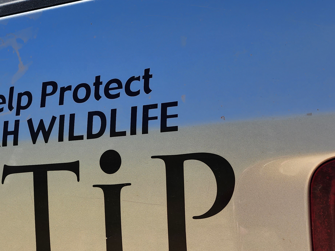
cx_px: 78
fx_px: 484
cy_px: 204
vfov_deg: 28.4
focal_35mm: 50
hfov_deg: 37.1
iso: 12
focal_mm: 6.4
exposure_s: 1/509
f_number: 1.8
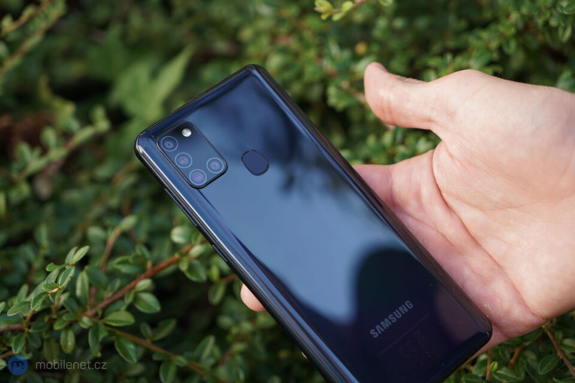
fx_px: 1118
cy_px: 192
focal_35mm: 70
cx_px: 288
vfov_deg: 19.5
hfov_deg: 28.8
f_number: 4
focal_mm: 70
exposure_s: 1/160
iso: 160
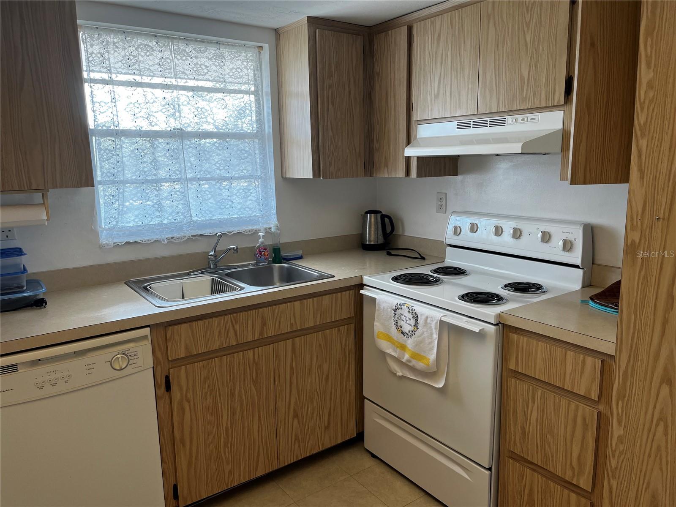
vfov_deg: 53.1
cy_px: 254
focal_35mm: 26
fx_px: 508
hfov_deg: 67.3
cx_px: 338
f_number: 1.6
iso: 50
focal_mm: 5.1
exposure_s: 1/133
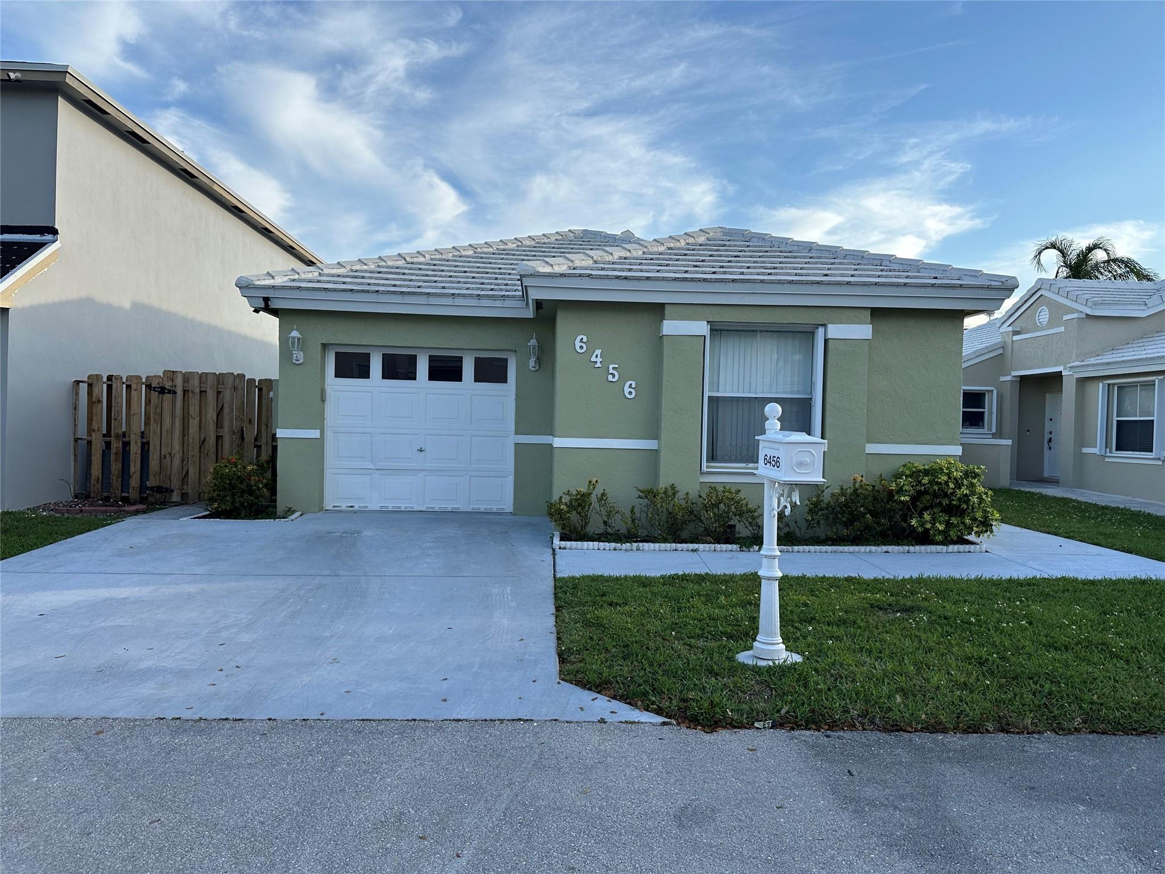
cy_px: 437
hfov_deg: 71.6
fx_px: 808
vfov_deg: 56.8
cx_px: 582
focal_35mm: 24
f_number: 1.78
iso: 80
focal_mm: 6.86
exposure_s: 1/2252
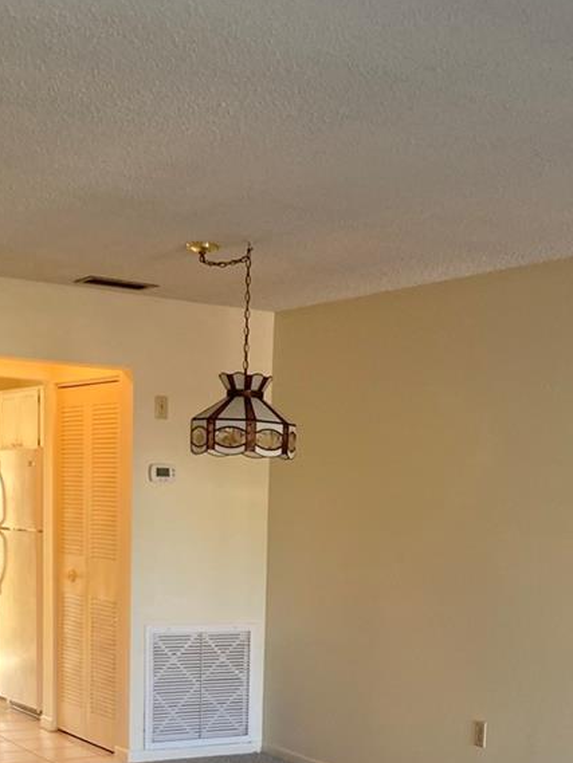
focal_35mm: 59
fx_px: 1302
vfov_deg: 30.6
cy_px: 746
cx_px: 361
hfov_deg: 24.8
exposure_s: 1/60
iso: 100
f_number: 1.8
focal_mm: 3.99
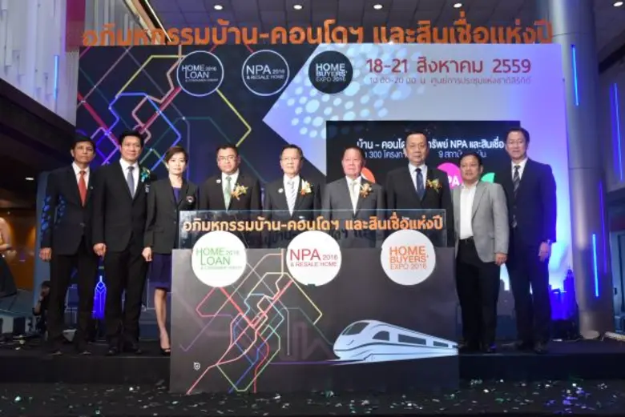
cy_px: 208
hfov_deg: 55.8
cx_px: 312
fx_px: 591
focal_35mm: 34
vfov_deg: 38.9
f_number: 6.3
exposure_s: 1/100
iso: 2000
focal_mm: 34
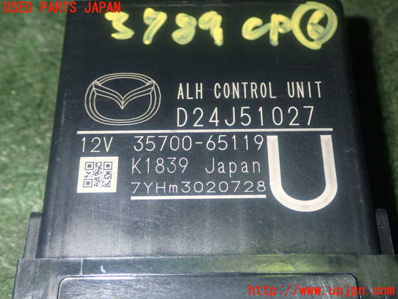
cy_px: 150
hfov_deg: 40.4
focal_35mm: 47
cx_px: 199
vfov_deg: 30.9
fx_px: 540
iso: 250
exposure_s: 1/50
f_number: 9
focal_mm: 8.4
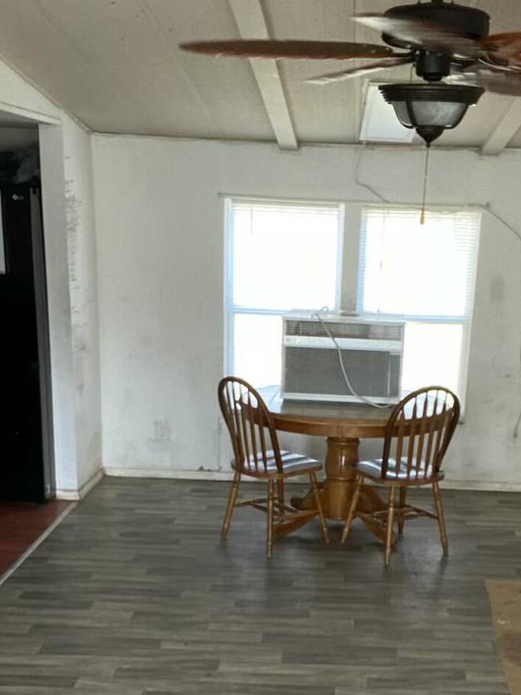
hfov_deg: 28.4
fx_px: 1023
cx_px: 342
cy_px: 562
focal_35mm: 51
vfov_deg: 36.2
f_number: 2.2
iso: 200
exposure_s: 1/60
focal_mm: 2.71
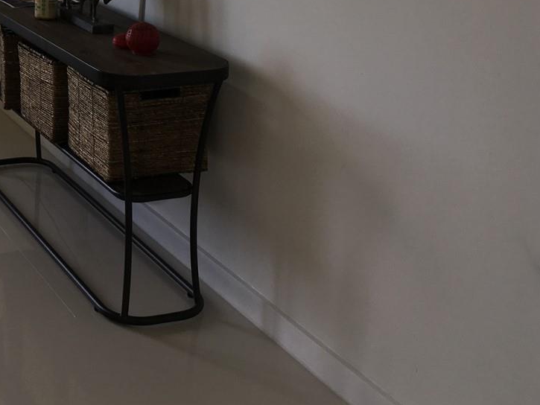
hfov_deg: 28.3
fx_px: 999
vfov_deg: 22.1
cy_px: 7
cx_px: -4
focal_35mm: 64
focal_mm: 4.15
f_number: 2.2
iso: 25
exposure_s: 1/47
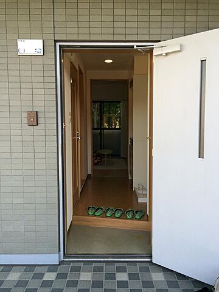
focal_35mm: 30
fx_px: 253
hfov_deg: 46.8
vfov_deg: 60.0
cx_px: 110
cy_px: 146
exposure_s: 1/201
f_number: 2.2
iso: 32
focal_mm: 4.12
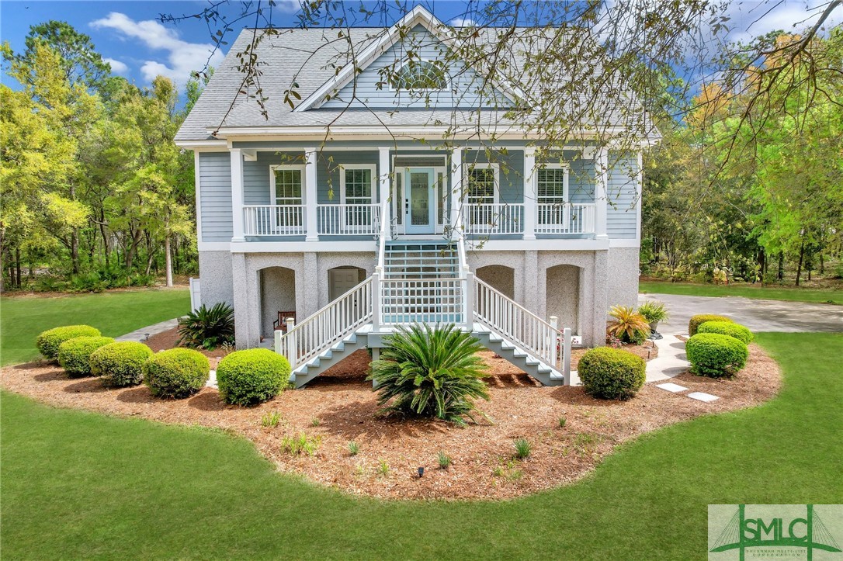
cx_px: 422
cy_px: 280
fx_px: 515
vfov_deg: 57.2
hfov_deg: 78.6
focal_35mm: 22
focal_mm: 8.38
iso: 140
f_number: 2.8
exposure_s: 1/1500
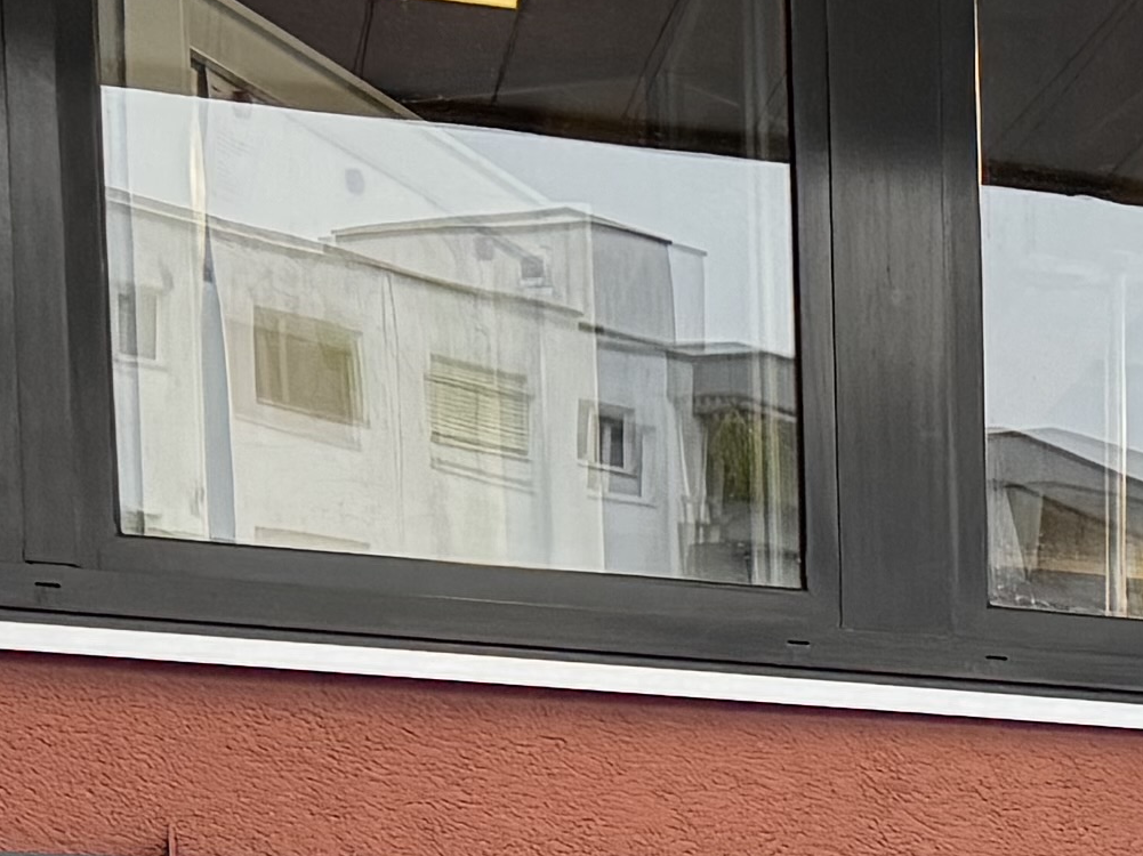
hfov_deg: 11.9
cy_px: 1736
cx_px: 2693
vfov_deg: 10.0
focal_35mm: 137
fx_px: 4522
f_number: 1.78
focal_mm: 6.76
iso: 200
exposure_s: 1/107
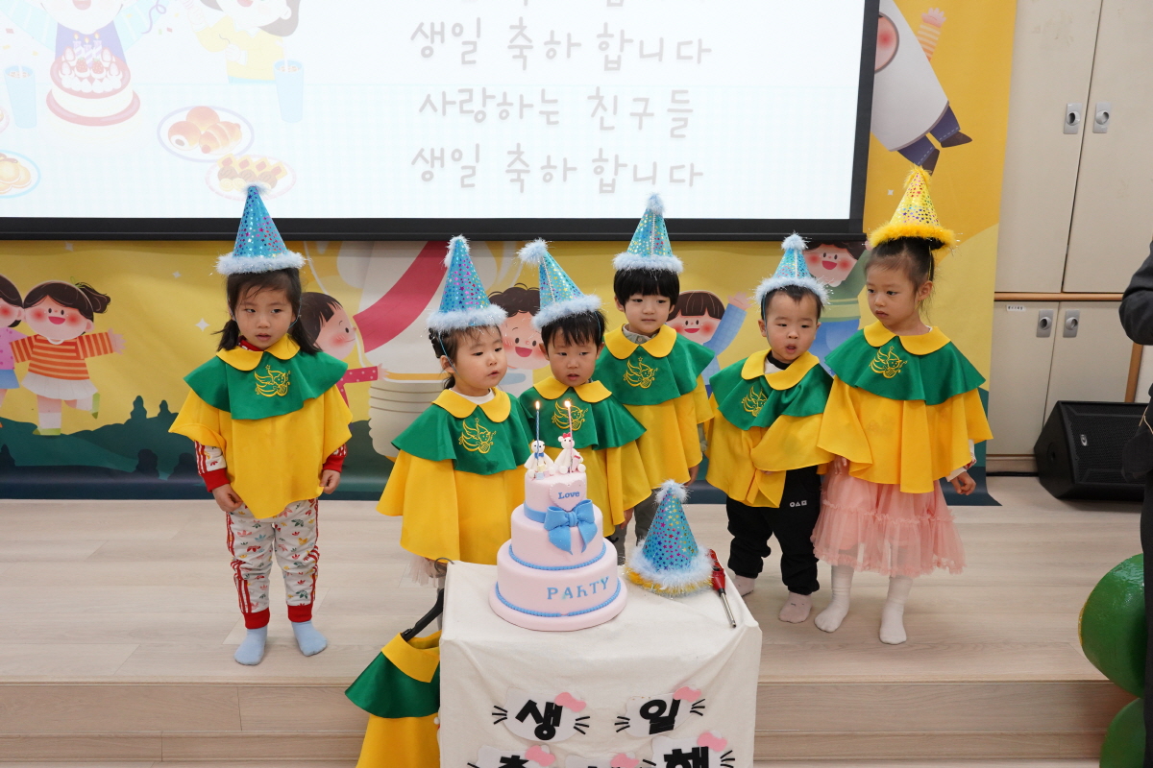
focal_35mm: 28
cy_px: 384
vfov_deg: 46.4
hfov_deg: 65.5
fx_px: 897
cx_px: 576
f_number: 7.1
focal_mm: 28
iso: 2500
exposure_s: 1/100
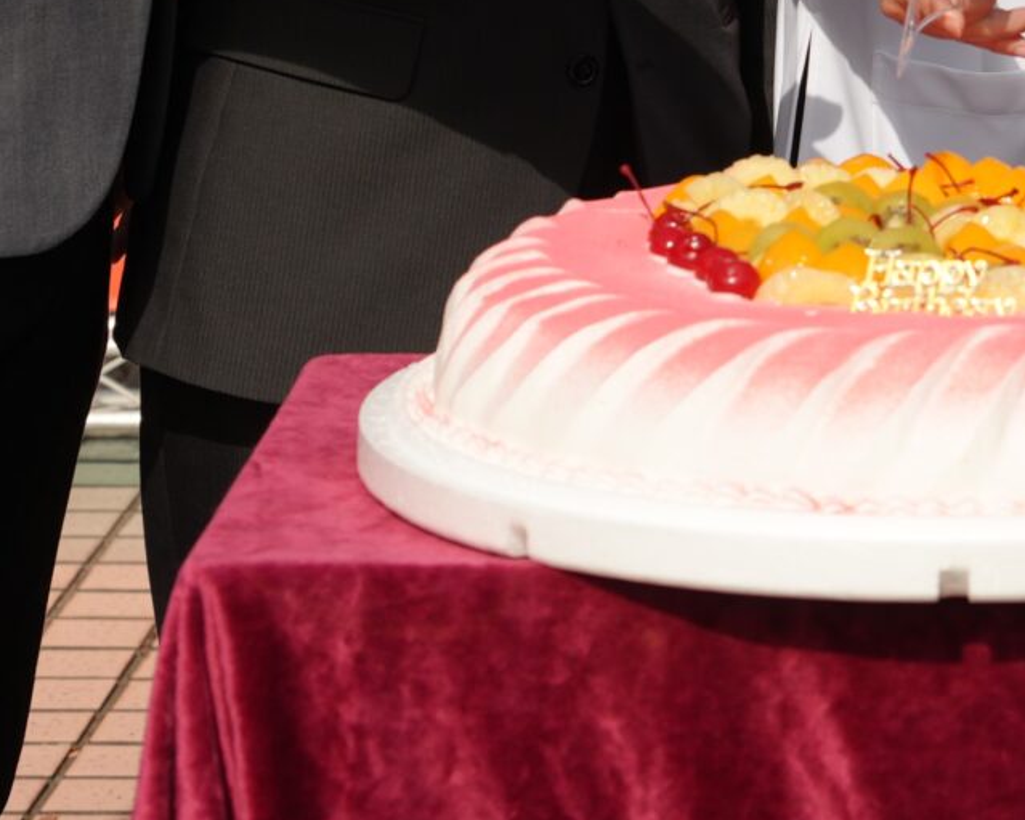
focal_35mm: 203
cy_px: -476
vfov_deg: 7.5
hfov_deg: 9.4
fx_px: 6157
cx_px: 1181
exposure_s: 1/1250
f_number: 5
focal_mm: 54
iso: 100
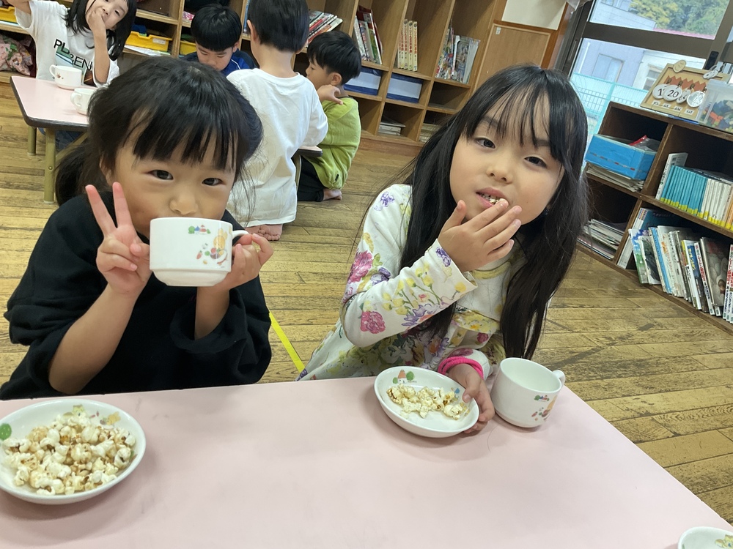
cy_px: 274
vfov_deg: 48.2
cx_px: 366
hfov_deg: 61.7
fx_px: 614
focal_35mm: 29
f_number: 1.8
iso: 64
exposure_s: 1/60
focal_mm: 3
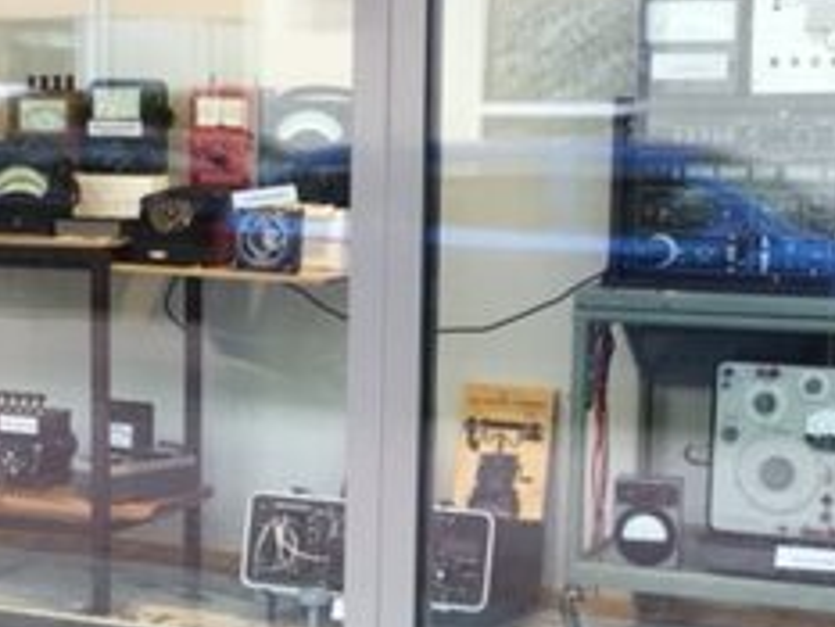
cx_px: 283
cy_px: 355
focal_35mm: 85
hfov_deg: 22.9
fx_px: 2051
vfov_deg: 17.4
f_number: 2.4
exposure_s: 1/33
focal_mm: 3.3
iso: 25
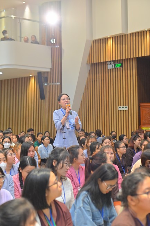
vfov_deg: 28.9
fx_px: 438
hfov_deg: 19.4
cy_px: 113
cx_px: 75
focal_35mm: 70
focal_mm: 70
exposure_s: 1/125
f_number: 3.5
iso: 1250
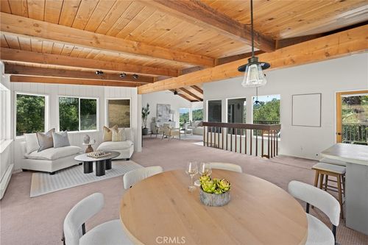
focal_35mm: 16
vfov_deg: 73.7
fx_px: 163
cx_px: 184
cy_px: 122
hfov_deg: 96.8
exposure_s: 1/13
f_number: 8
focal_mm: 16
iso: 1000
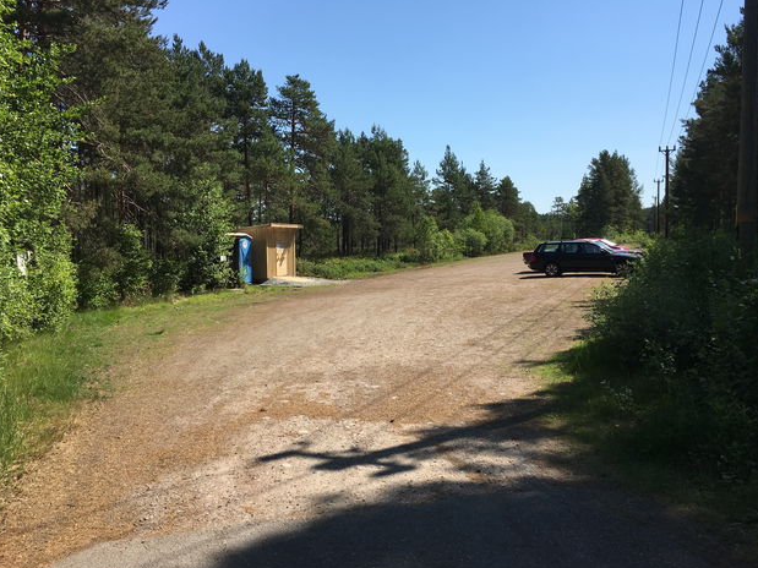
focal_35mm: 30
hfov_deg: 60.0
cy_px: 288
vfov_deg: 46.8
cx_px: 375
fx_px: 657
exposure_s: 1/1876
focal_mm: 4.15
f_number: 2.2
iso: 25
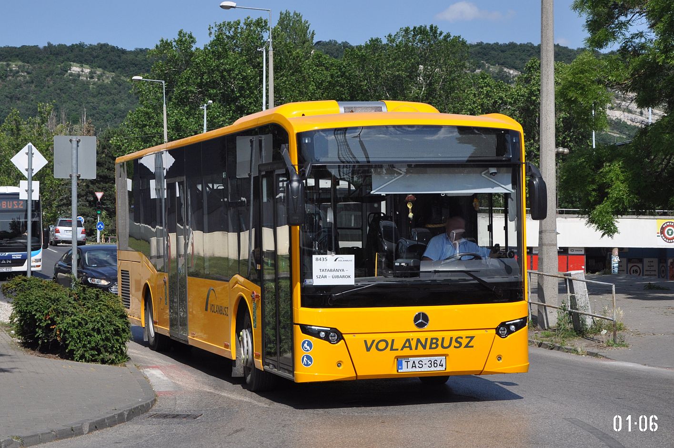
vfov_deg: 18.1
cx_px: 337
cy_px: 224
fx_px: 1403
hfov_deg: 27.0
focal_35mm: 75
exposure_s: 1/1600
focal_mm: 50
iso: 400
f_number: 6.3
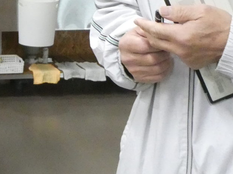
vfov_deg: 14.6
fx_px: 666
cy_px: -15
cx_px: -57
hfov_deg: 18.6
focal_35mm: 99
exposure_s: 1/60
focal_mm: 4.3
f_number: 3.3
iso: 800
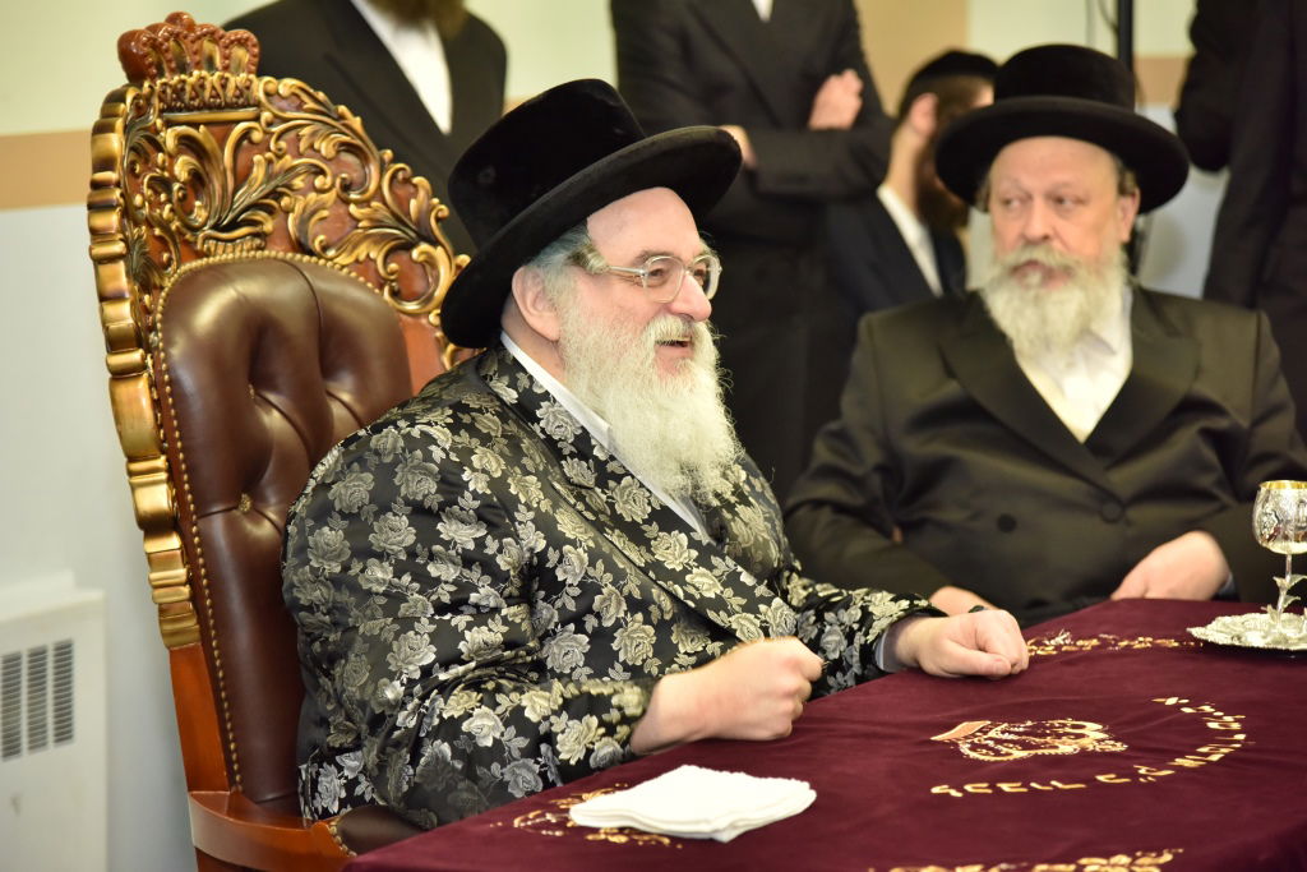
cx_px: 654
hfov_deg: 18.6
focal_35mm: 110
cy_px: 436
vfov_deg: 12.5
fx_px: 3994
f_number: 4
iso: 1600
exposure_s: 1/125
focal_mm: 110
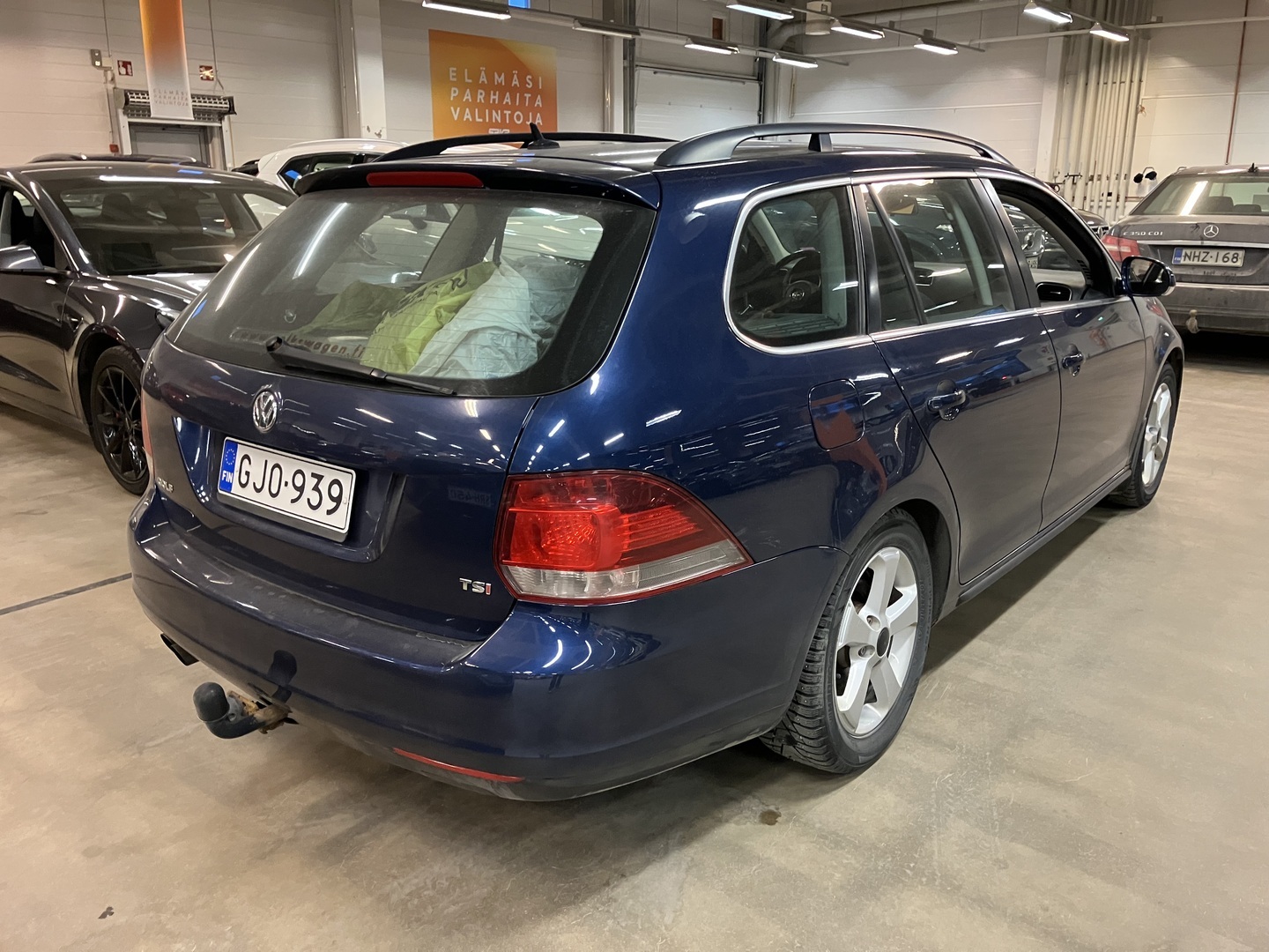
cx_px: 634
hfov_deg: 63.4
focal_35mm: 28
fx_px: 1026
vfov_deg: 49.7
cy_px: 476
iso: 320
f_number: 1.8
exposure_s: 1/50
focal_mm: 3.99
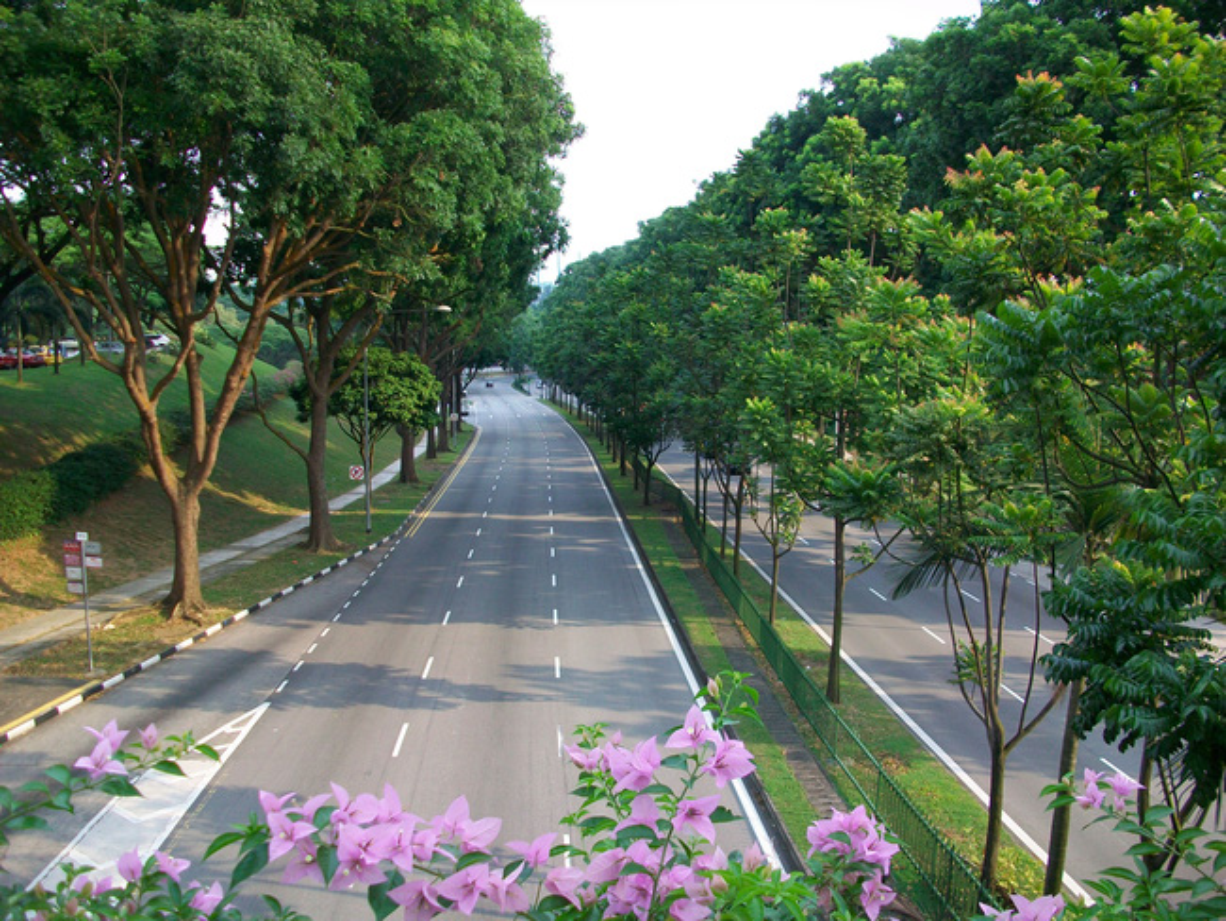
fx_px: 1134
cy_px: 460
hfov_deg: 56.8
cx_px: 613
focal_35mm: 32
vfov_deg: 44.2
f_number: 2.8
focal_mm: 5.7
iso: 64
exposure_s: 1/160
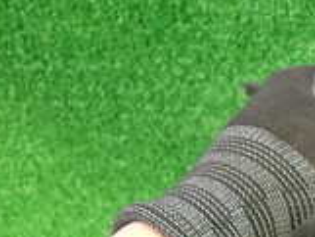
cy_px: 331
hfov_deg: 18.7
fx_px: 847
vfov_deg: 15.0
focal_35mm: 93
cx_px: 470
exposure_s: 1/25
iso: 800
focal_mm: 4.5
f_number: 2
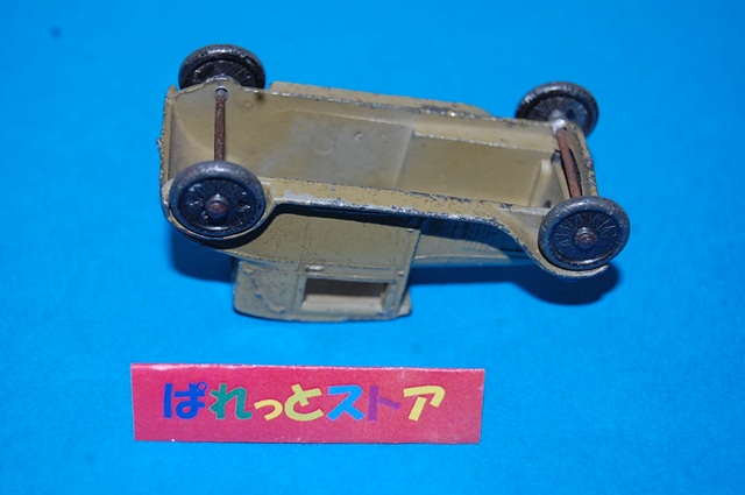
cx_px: 372
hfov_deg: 26.0
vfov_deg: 17.4
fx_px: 1612
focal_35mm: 78
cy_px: 248
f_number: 5.6
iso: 400
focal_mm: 52
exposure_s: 1/60
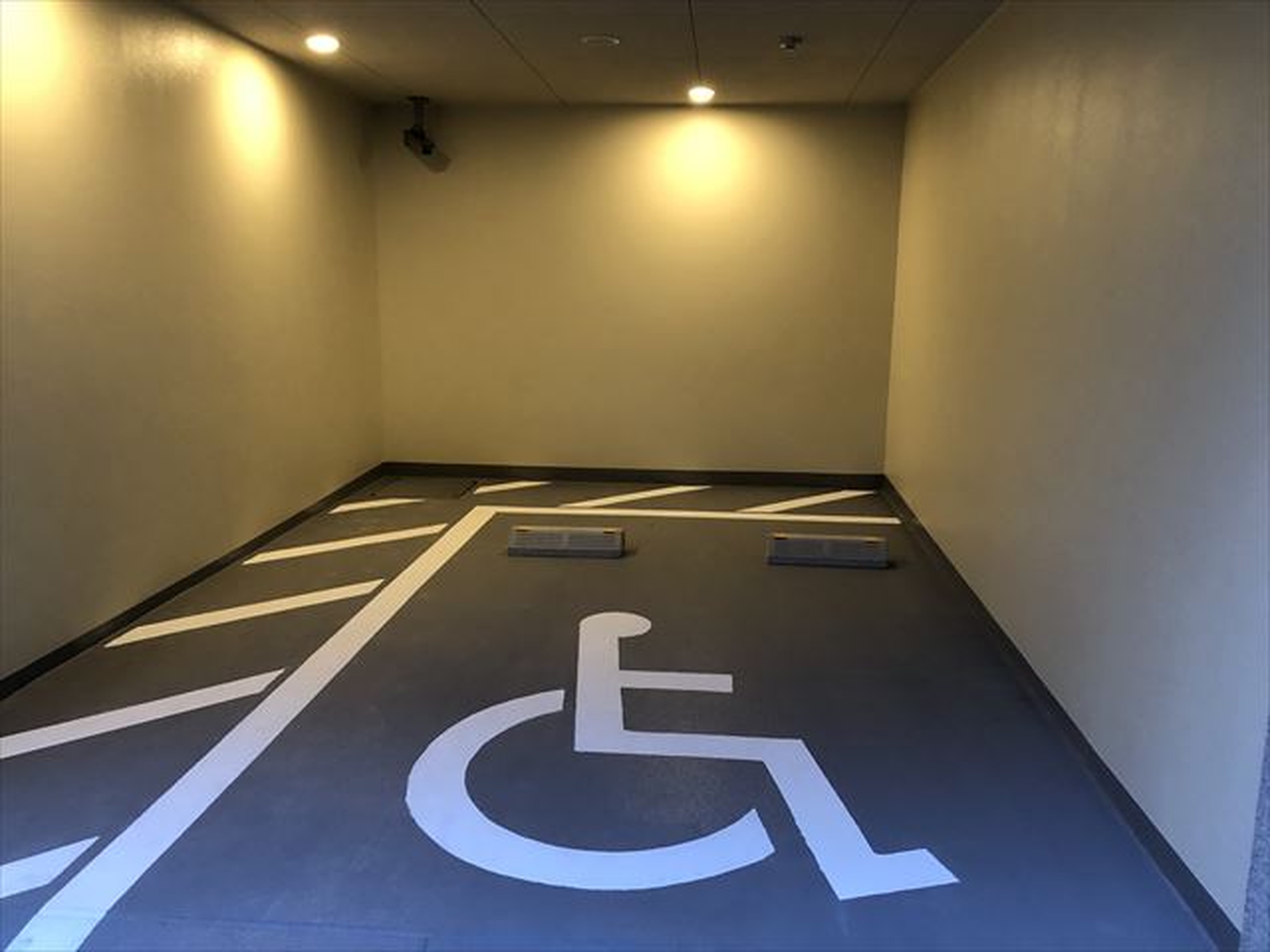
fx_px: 1027
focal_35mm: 28
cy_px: 476
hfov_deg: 63.4
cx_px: 635
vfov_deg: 49.7
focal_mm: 3.99
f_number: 1.8
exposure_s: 1/17
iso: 100
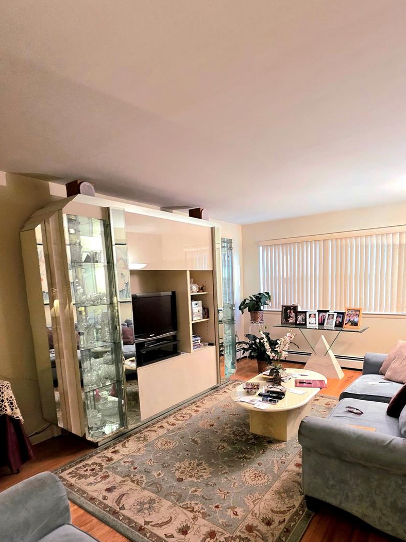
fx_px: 297
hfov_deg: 68.2
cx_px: 236
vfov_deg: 83.7
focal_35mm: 19
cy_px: 322
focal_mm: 2.2
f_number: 1.9
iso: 250
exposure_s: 1/60.2
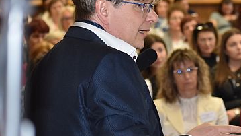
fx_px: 1253
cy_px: 80
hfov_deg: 10.9
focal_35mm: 196
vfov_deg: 6.2
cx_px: 208
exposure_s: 1/125
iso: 1000
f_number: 4.5
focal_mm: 70
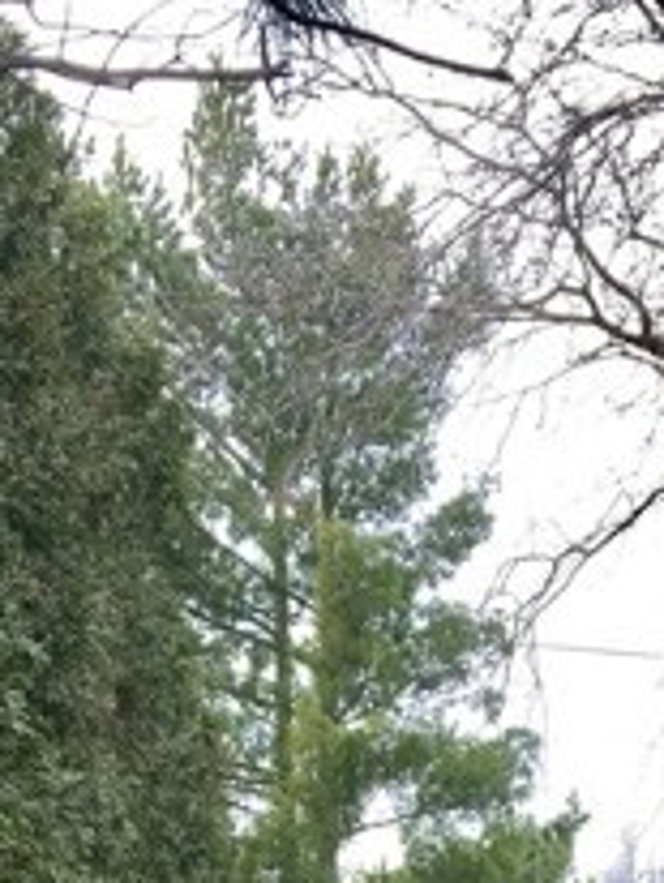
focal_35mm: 108
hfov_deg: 13.7
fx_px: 2756
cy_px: 1552
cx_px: 296
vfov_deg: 15.7
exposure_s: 1/120
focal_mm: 4.15
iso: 25
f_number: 2.2
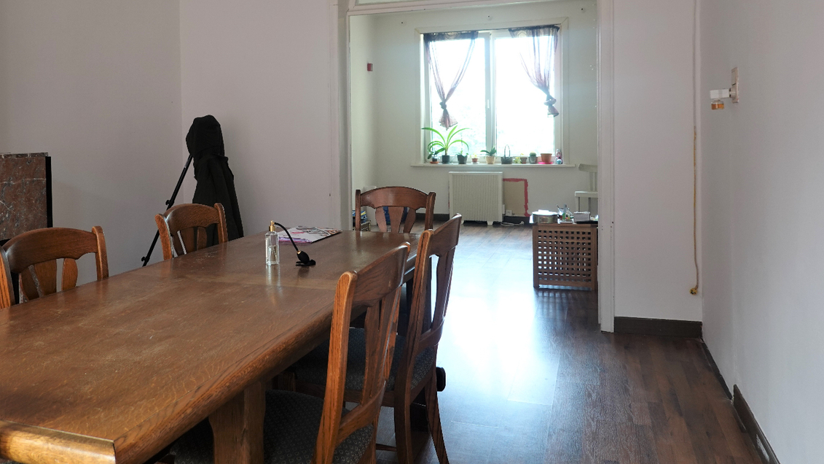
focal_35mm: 30
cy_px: 145
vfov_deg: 38.4
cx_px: 342
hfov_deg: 63.9
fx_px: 655
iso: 125
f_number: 3.2
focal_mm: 9
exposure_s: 1/30
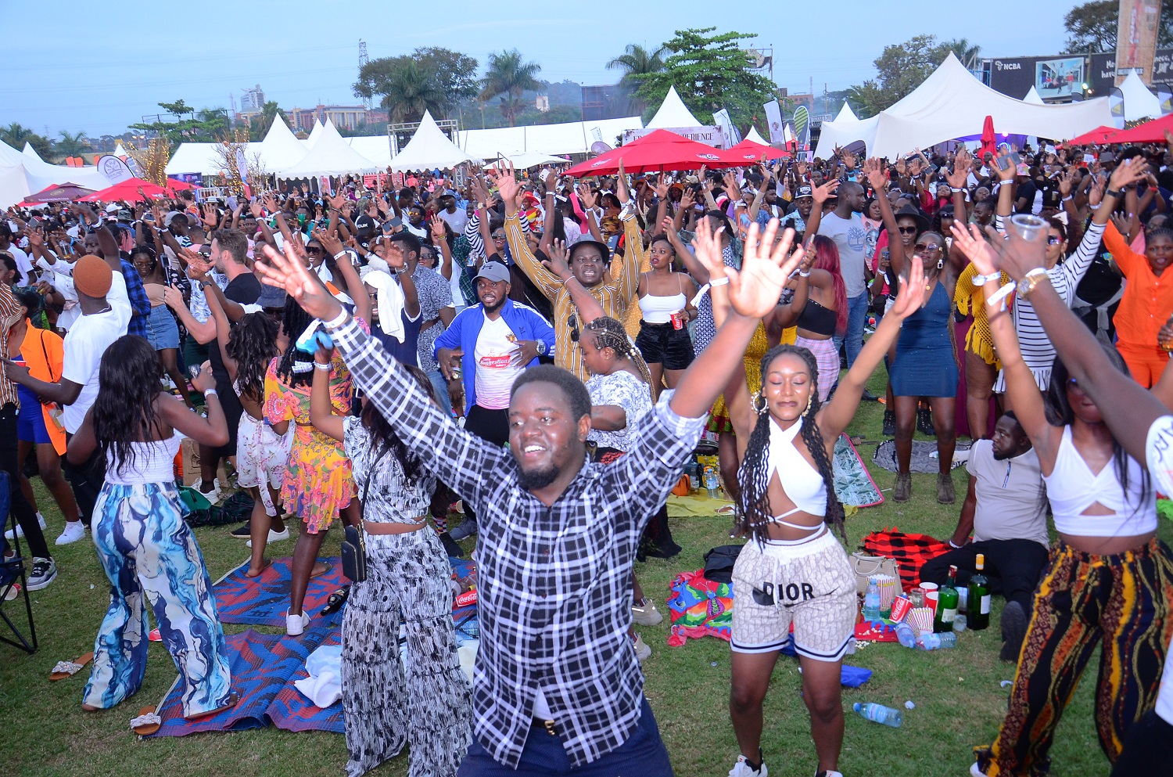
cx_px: 586
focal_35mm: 33
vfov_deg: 39.8
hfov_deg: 57.3
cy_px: 388
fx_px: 1073
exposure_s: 1/125
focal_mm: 22
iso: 800
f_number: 3.8
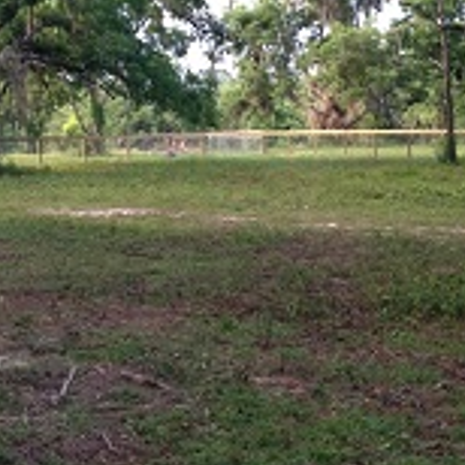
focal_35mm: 76
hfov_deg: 22.7
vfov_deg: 22.5
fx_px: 1155
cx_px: 196
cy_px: 100
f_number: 2.4
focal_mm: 4.13
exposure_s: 1/20
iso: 250
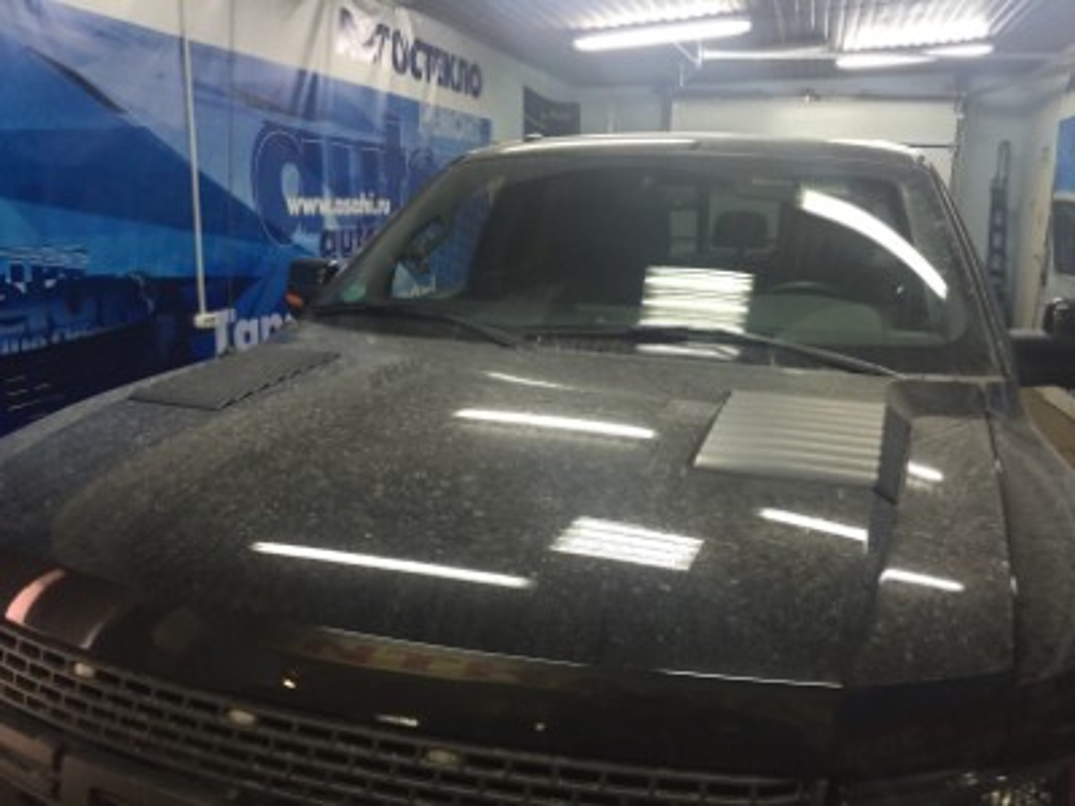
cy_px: 403
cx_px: 538
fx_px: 901
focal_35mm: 29
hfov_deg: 61.7
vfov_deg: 48.2
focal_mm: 4.15
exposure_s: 1/33
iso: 160
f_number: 2.2
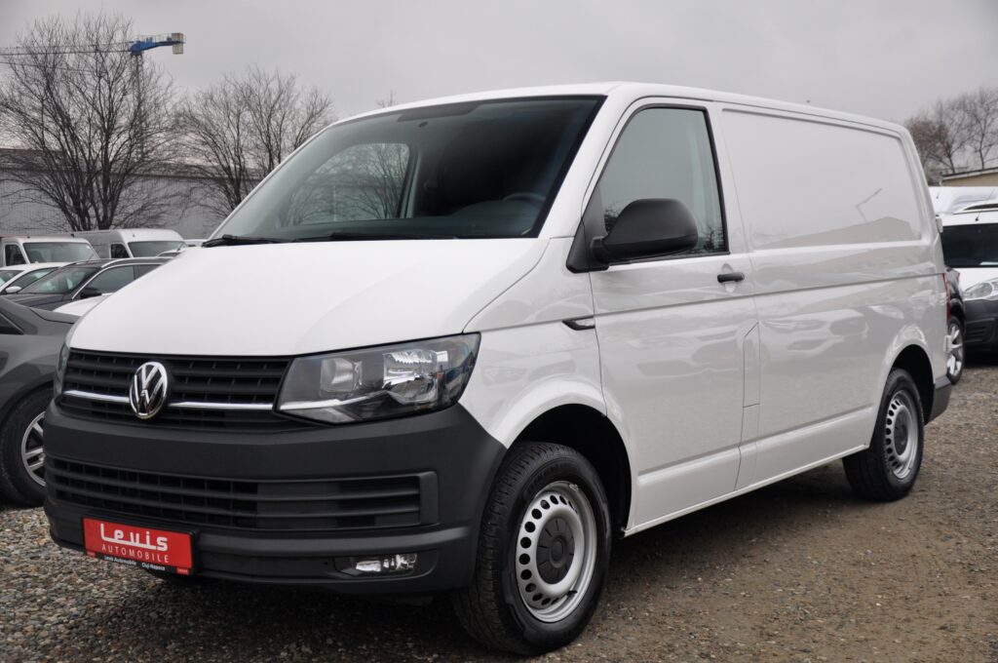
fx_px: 1246
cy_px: 332
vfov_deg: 29.8
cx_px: 499
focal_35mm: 45
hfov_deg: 43.7
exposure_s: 1/50
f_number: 4.2
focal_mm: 30
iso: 500
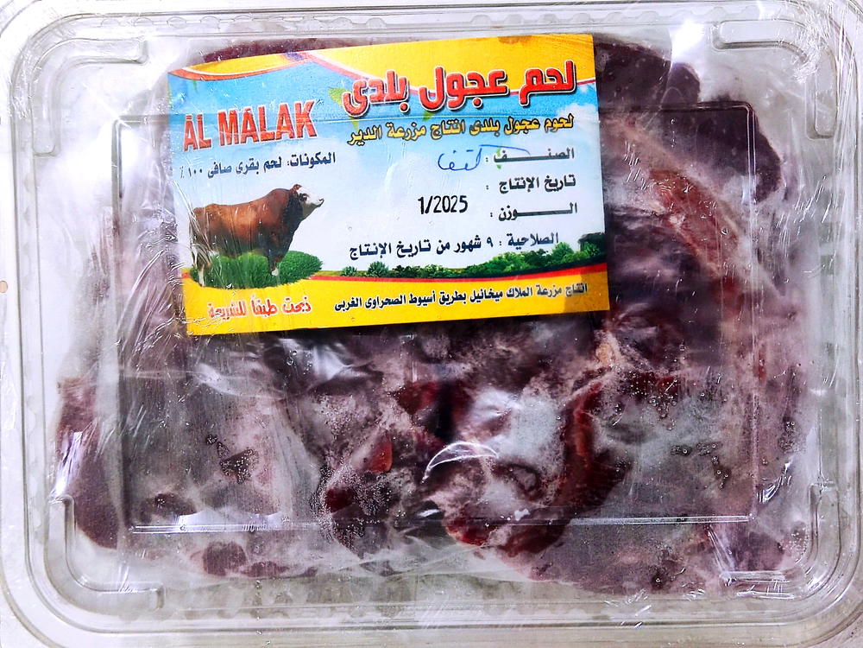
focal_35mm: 51
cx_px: 432
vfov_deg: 28.6
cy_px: 324
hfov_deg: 37.5
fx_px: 1271
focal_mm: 4.71
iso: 421
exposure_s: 1/50
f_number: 1.79
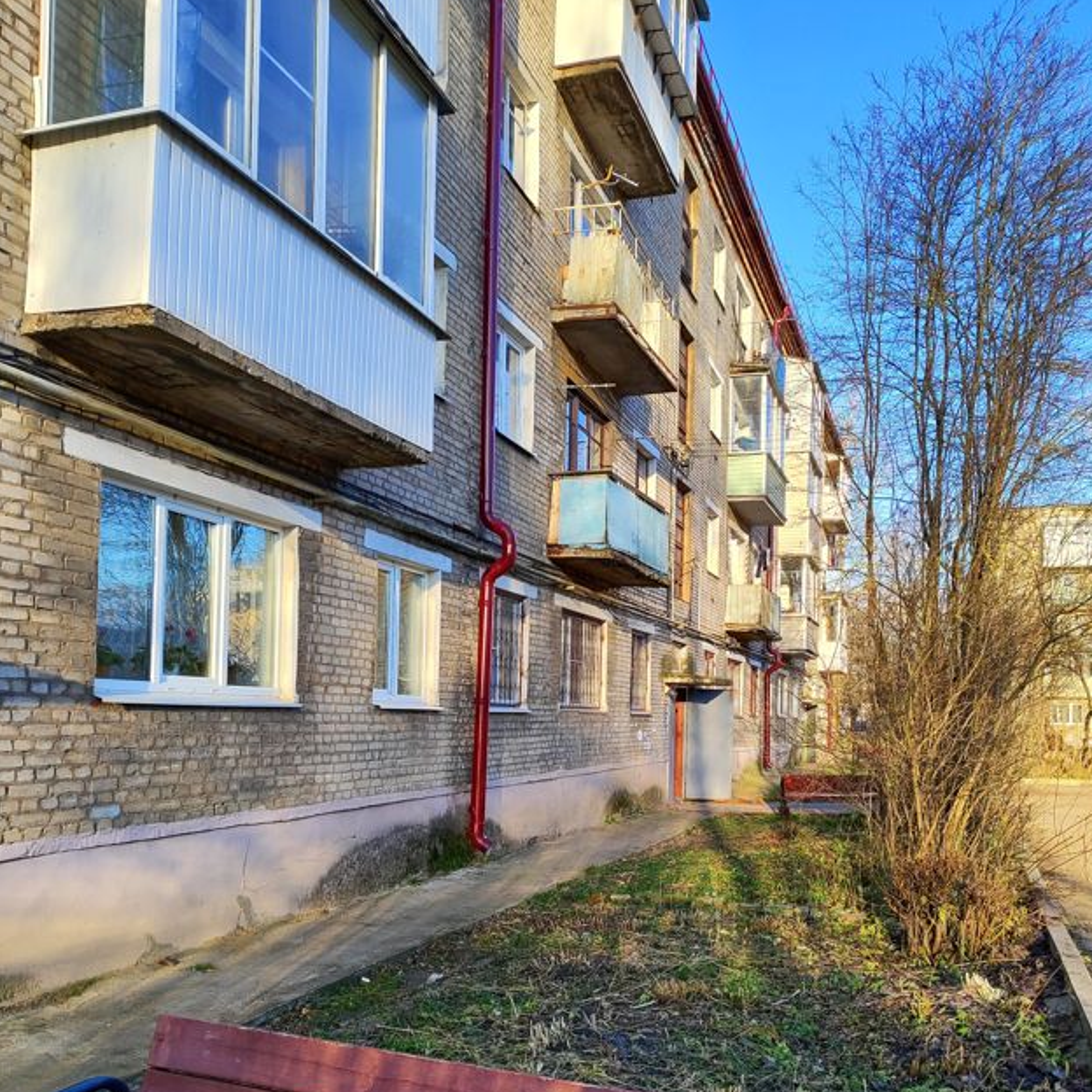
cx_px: 546
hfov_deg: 55.6
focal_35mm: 29
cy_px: 703
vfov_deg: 54.8
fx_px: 1035
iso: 50
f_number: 1.89
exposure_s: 1/227
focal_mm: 5.89
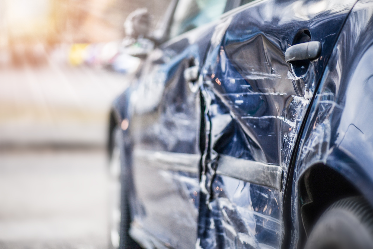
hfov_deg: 19.5
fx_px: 1088
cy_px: 124
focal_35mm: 105
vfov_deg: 13.0
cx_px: 186
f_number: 3
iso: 800
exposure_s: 1/400
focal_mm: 105
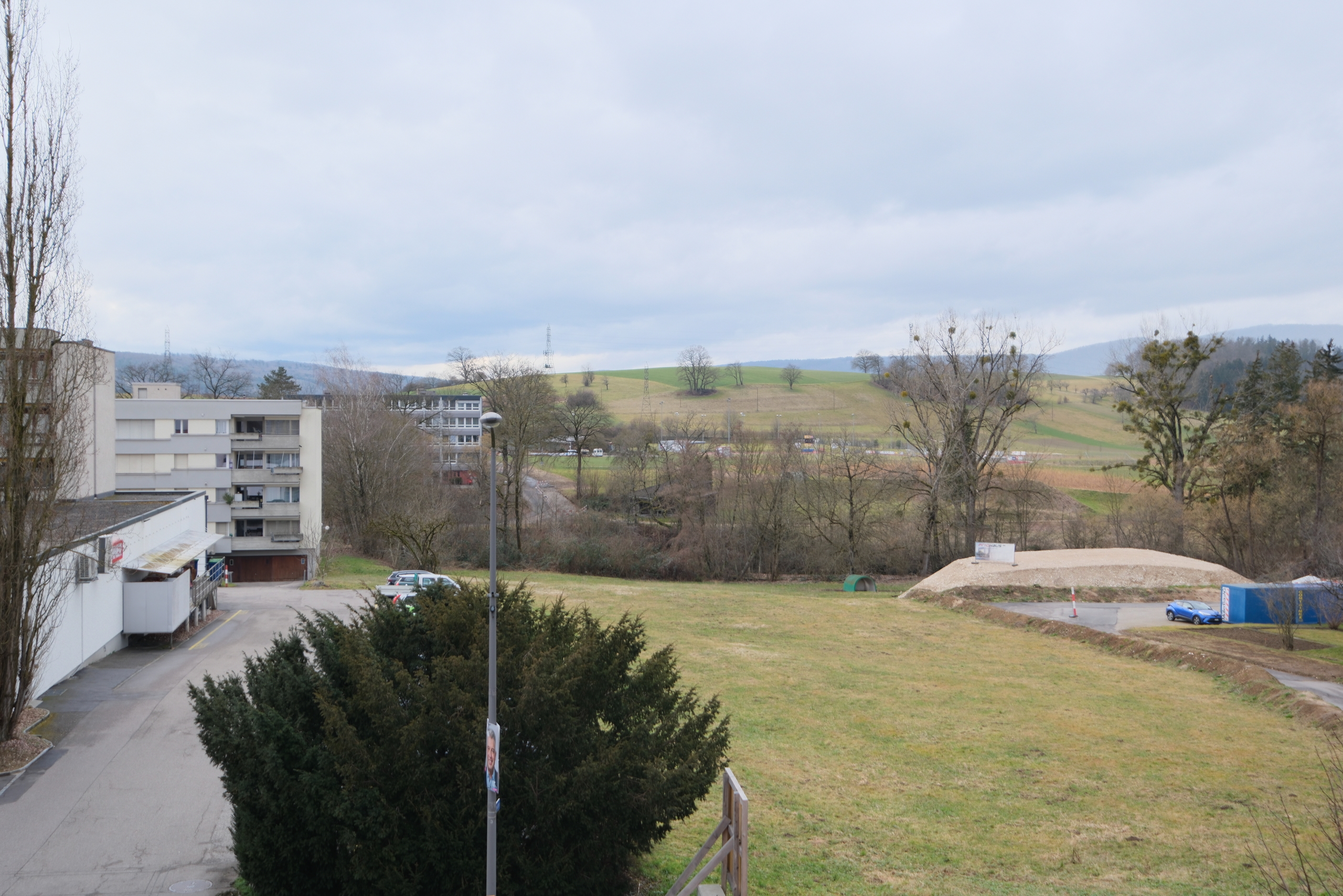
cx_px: 672
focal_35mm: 36
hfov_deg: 53.1
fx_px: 1343
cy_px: 448
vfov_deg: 36.9
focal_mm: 24
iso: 125
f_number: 4.5
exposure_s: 1/80
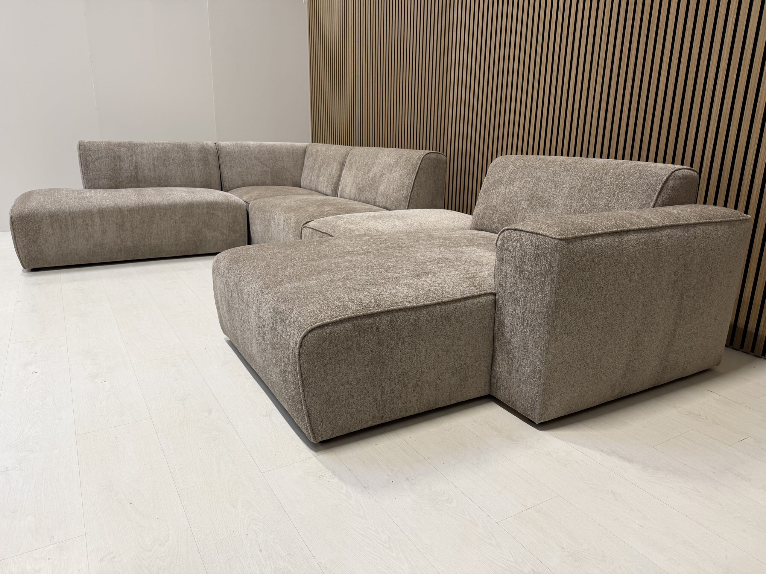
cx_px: 383
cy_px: 287
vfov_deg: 56.8
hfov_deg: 71.6
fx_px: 531
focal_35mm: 24
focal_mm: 6.76
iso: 125
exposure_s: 1/50
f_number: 1.78
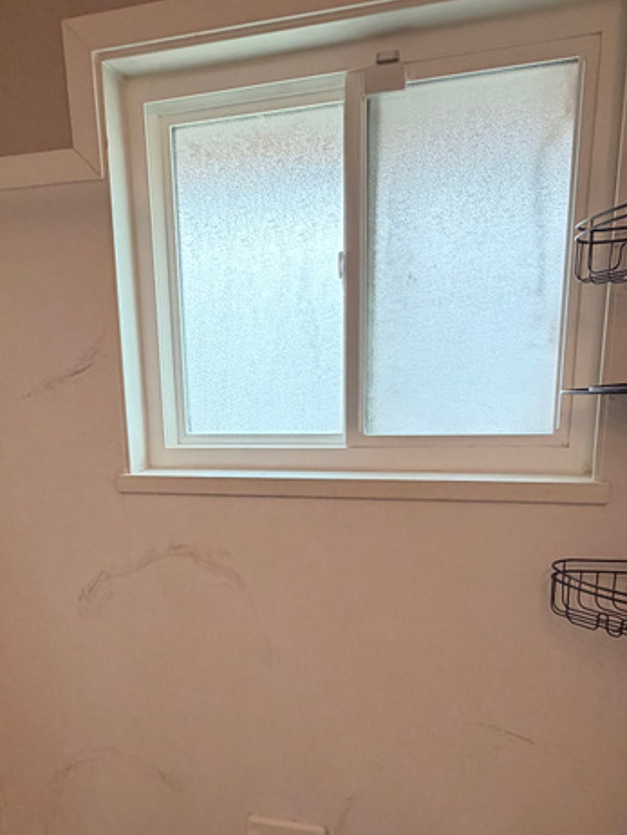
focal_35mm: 31
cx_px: 284
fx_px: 748
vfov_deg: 56.3
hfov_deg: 45.4
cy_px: 593
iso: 250
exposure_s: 1/120
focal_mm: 2.22
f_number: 2.2
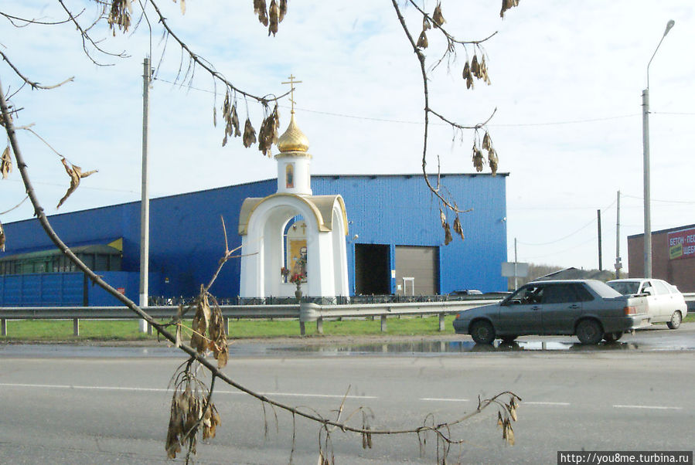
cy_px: 232
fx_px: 1015
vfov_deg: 25.8
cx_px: 348
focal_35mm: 52
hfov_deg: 37.8
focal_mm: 35
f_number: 32
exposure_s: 1/250
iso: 3200
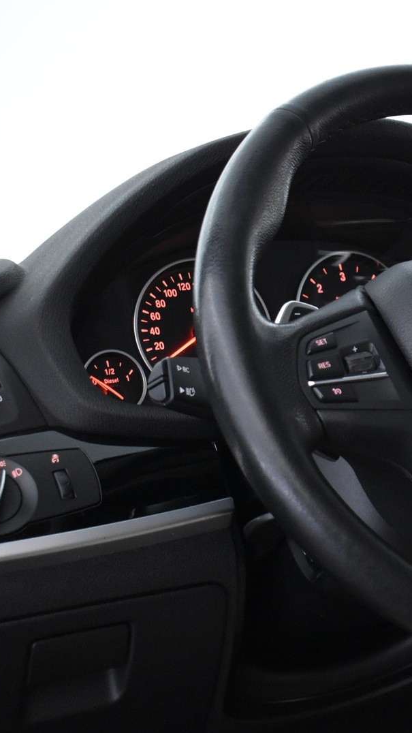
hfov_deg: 16.2
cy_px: 367
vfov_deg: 29.7
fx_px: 1379
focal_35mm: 71
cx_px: 520
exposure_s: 1/40
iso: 3200
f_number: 4.2
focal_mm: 30
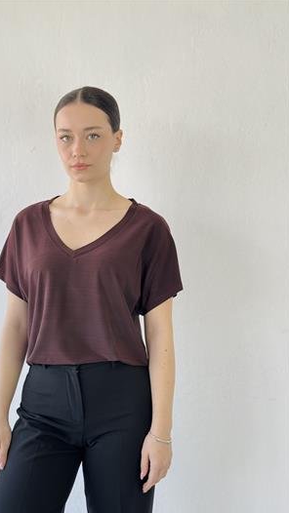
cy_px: 258
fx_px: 722
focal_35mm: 53
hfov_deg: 22.5
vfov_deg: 39.2
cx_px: 97
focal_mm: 6.76
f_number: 1.78
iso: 64
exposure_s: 1/100
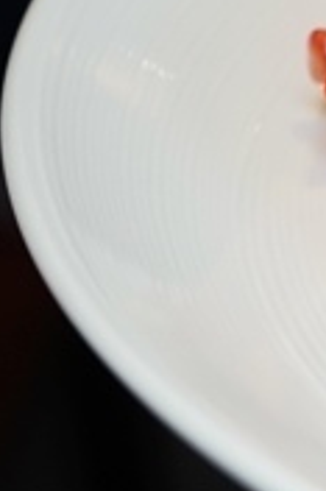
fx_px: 2599
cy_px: 93
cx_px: 1087
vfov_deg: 10.7
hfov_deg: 6.4
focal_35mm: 191
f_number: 4.5
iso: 250
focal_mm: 42
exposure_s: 1/60
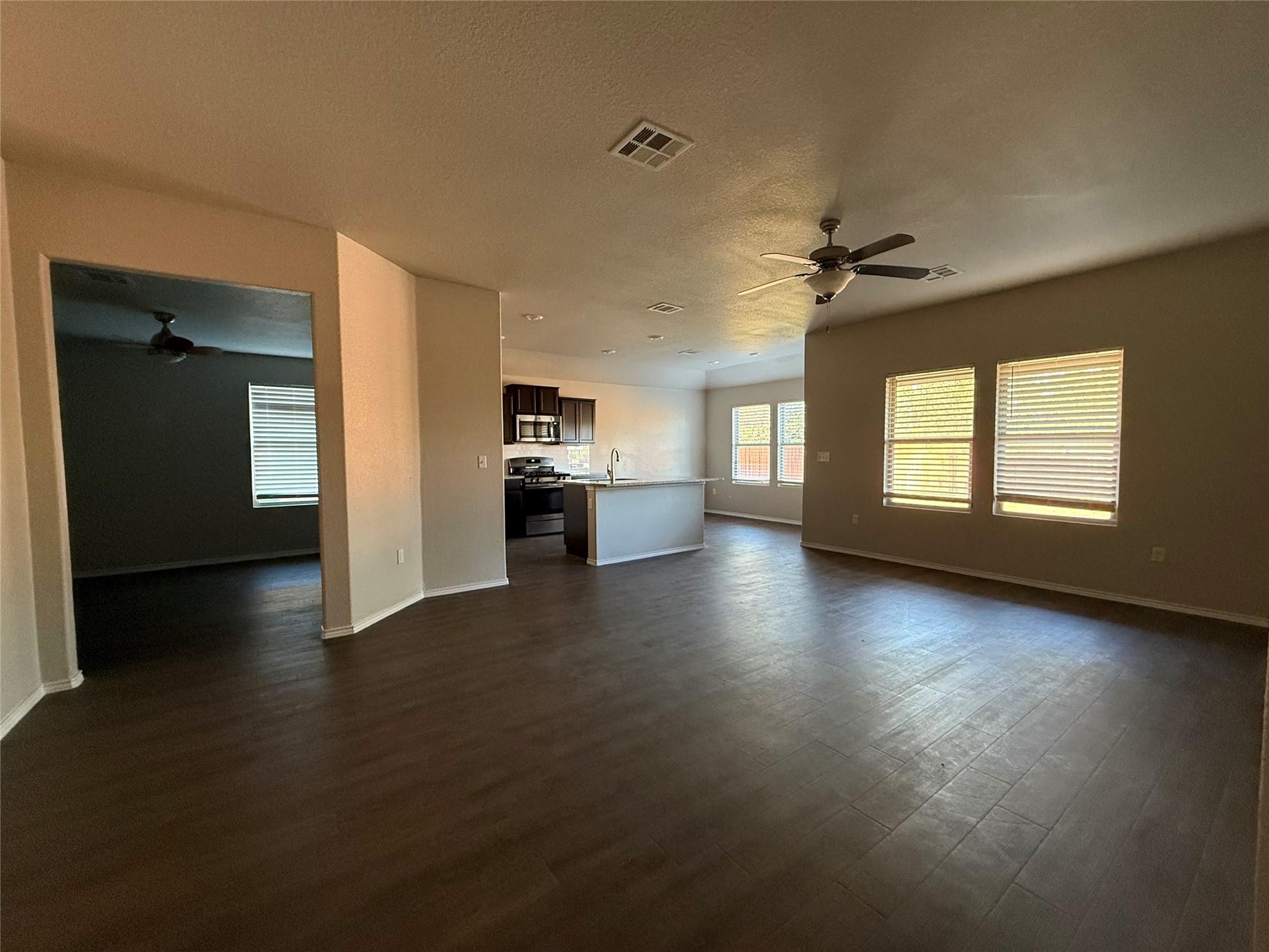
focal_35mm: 14
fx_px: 513
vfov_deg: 85.7
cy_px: 476
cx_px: 634
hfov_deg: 102.1
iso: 500
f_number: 2.2
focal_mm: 2.22
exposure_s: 1/60
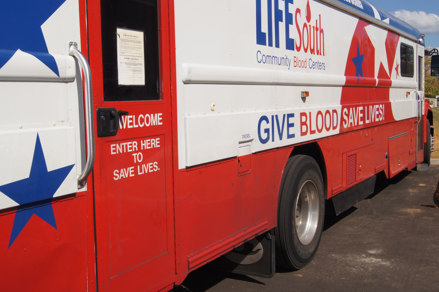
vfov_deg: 31.8
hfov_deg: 46.4
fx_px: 512
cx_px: 220
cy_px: 146
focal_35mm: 42
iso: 100
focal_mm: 28
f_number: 20
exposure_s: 1/160
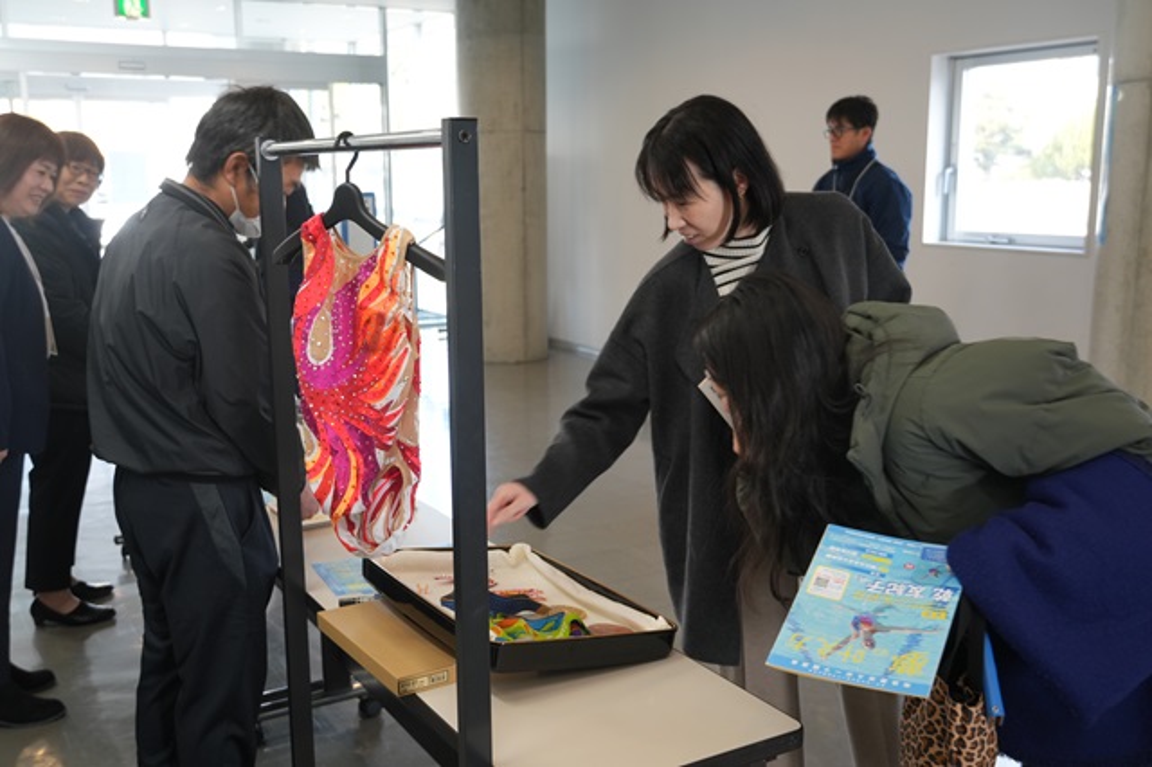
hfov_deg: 53.2
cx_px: 576
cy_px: 384
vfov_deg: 36.8
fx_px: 1151
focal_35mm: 36
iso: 400
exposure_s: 1/60
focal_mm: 24
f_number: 4
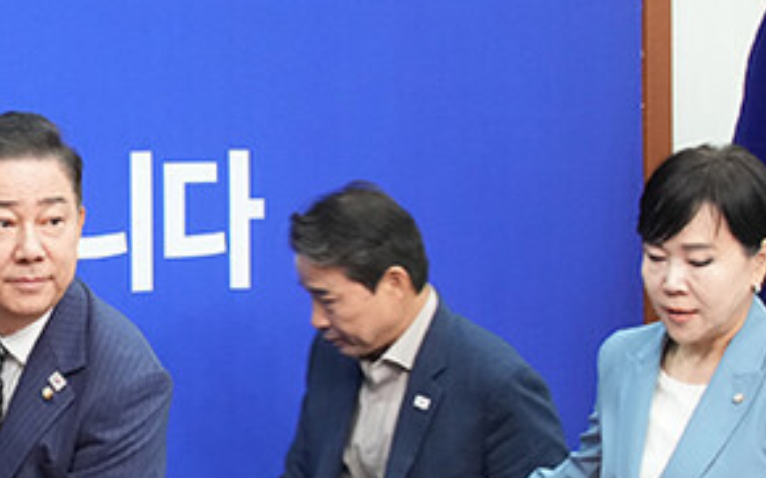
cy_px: 346
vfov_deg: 6.6
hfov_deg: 10.3
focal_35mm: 199
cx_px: -219
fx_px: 4153
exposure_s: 1/200
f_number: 5.6
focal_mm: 59
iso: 3200
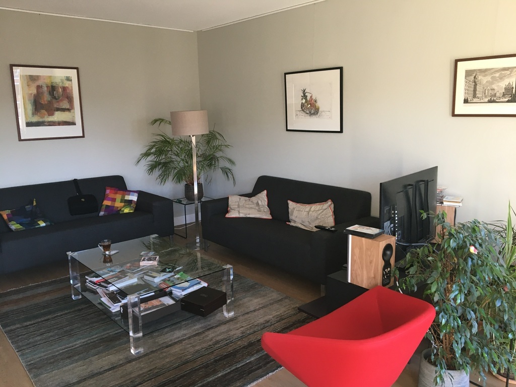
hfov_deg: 61.7
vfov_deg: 48.2
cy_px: 194
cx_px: 258
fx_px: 432
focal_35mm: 29
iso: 100
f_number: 2.2
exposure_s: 1/33
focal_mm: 4.15
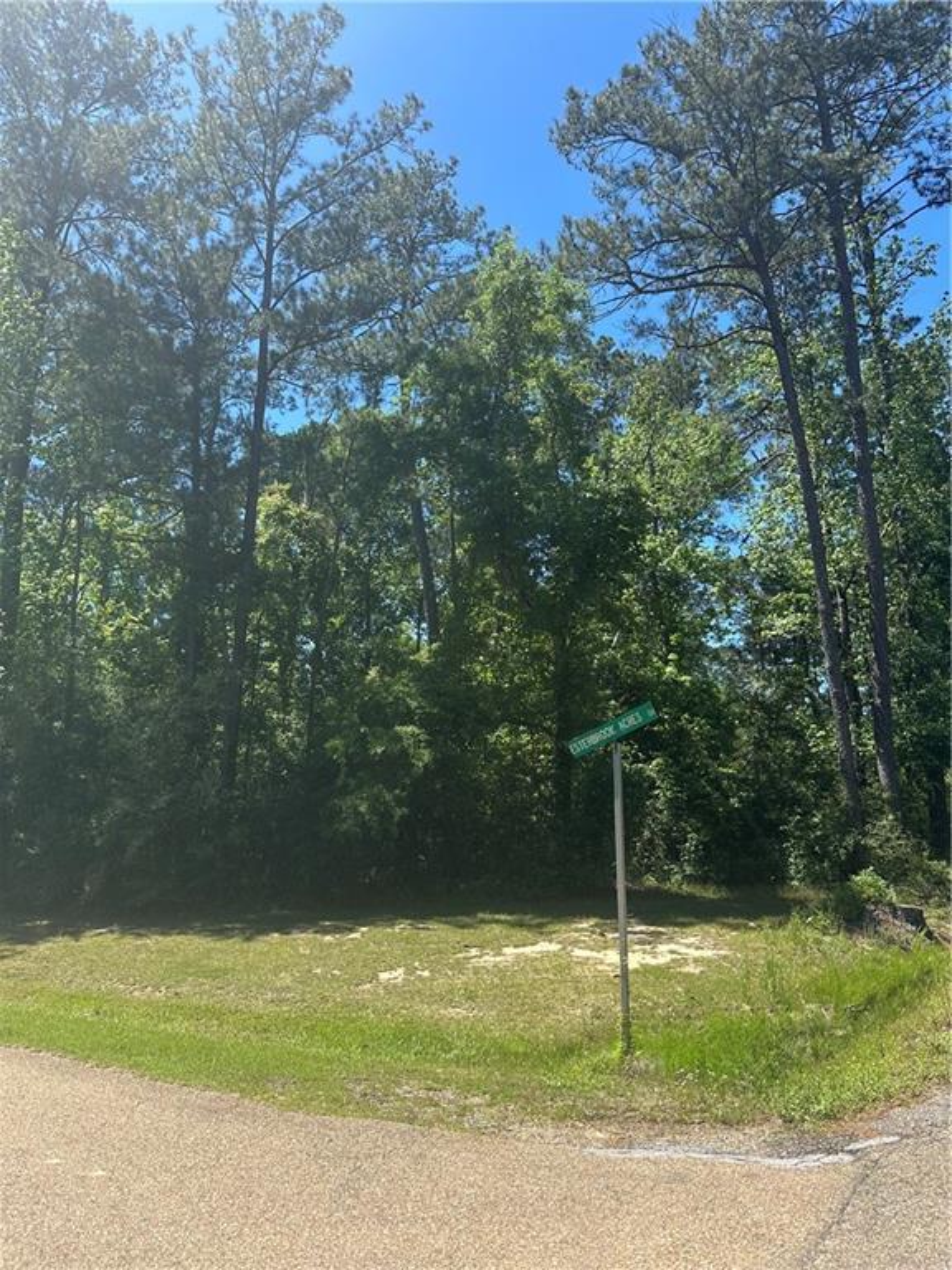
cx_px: 476
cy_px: 635
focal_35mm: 24
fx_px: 880
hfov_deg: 56.8
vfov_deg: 71.6
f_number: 1.78
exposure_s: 1/2110
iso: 80
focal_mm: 6.86
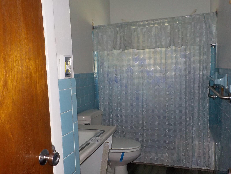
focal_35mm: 30
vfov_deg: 46.8
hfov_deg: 60.0
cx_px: 116
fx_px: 200
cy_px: 87
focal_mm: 4.1
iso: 200
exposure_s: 1/30
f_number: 3.3
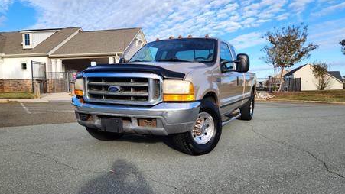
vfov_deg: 41.5
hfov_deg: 67.9
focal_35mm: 28
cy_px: 105
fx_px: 256
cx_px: 165
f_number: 1.8
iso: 12
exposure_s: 1/461
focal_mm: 6.4
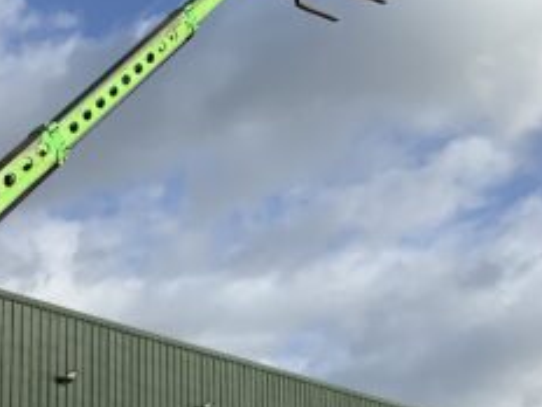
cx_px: -47
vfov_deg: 18.2
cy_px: 346
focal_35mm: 80
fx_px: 1253
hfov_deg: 23.0
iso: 20
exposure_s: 1/2320
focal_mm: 3
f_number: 1.8
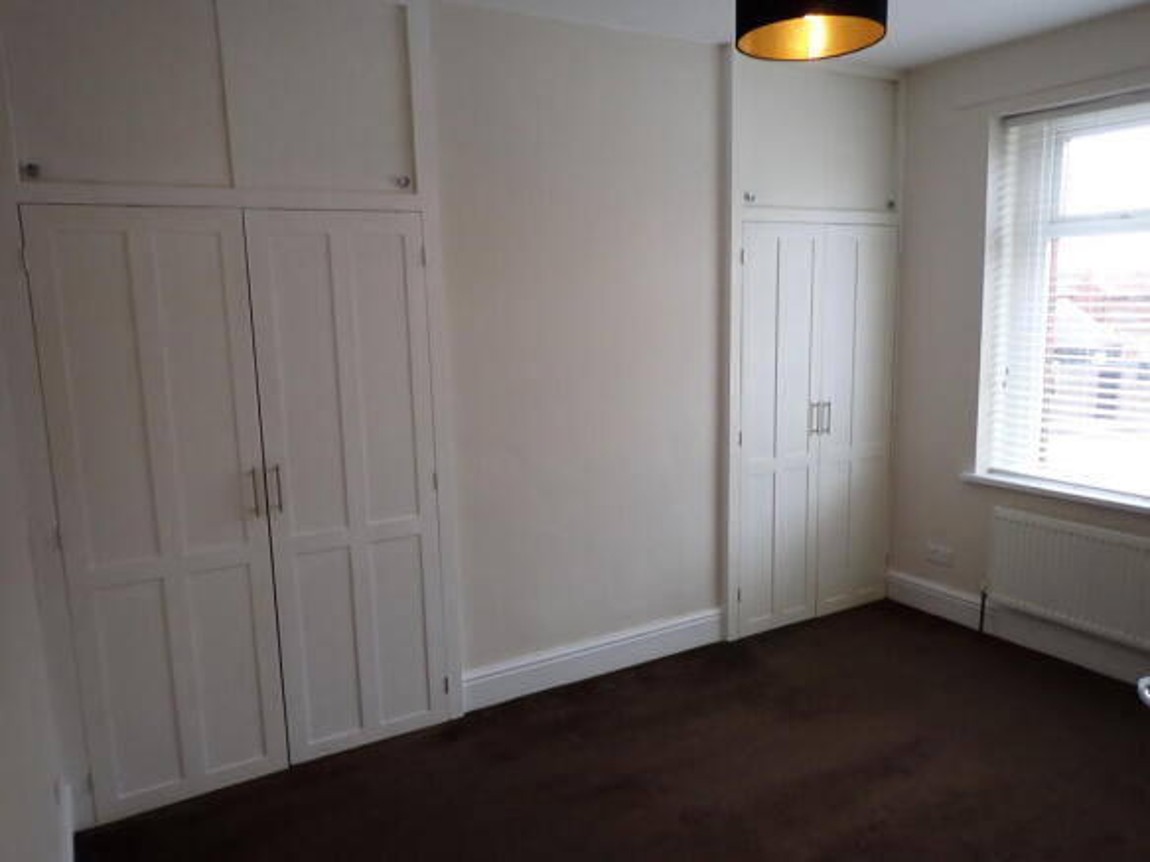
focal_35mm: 25
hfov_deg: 69.4
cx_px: 575
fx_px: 830
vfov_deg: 54.9
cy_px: 431
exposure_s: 1/50
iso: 200
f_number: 2
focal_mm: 4.5
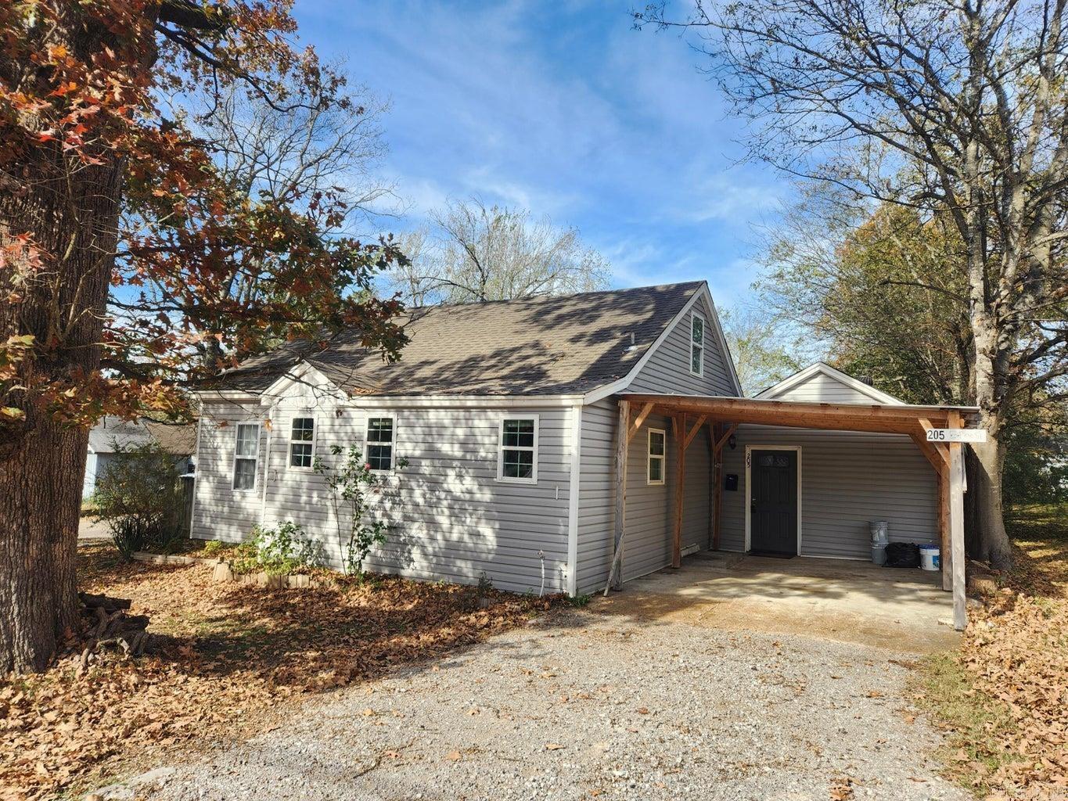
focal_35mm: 23
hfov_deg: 73.9
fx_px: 710
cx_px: 534
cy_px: 400
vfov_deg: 58.9
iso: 20
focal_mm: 5.4
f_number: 1.8
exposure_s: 1/535
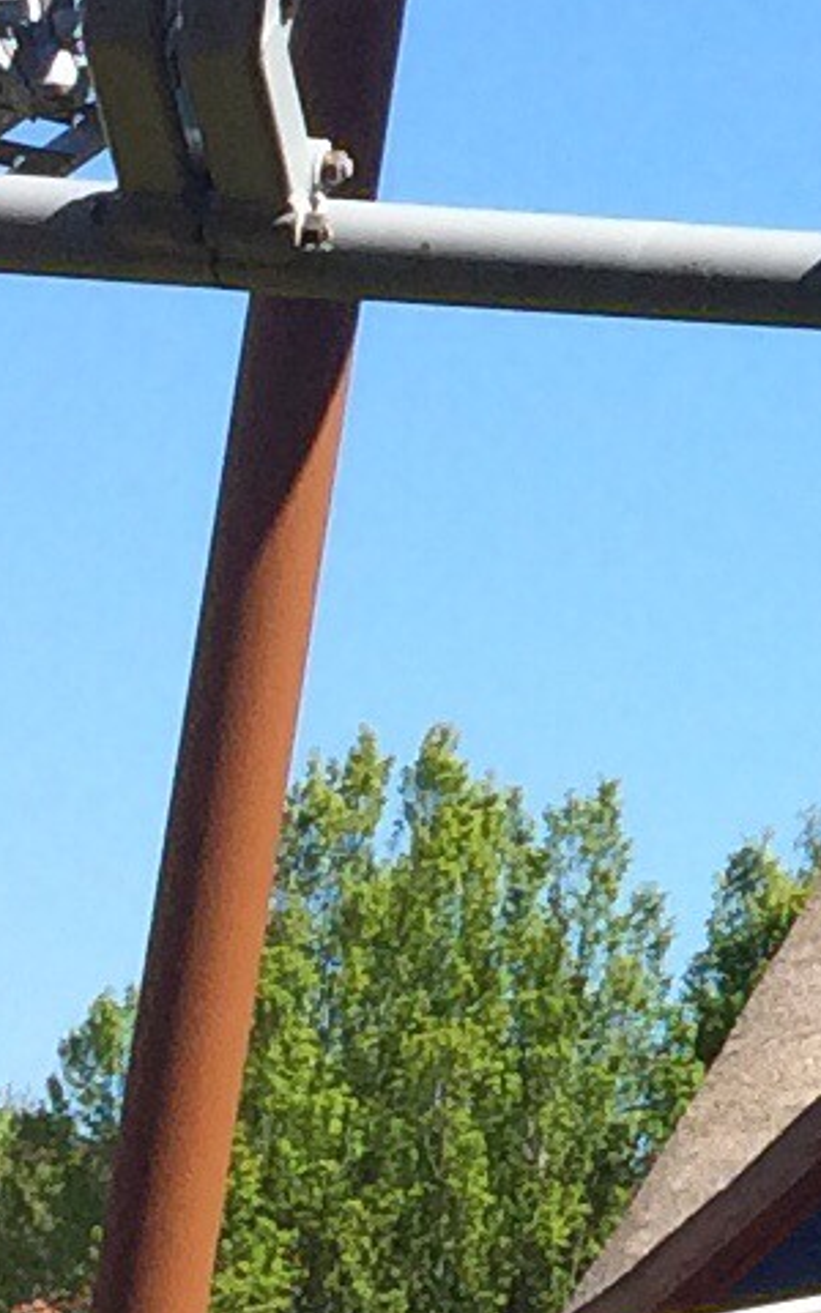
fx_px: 7482
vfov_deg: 9.8
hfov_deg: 5.6
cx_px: 3073
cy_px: -517
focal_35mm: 209
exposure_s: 1/1244
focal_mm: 4.15
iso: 32
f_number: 2.2
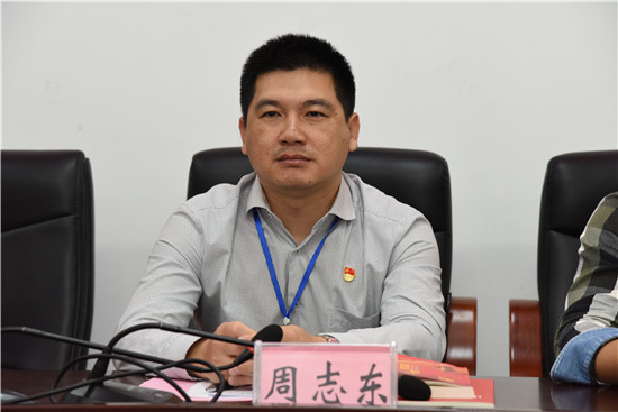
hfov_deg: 17.1
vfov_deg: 11.4
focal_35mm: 120
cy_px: 206
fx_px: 2060
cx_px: 309
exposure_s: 1/50
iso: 2000
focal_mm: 120
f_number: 6.3
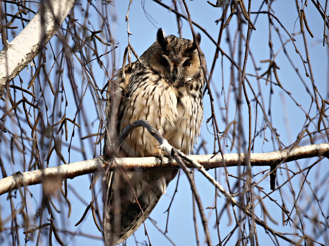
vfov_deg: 1.9
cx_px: 164
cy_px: 123
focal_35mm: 800
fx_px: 7603
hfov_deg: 2.5
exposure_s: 1/800
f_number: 6.3
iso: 400
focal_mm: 400
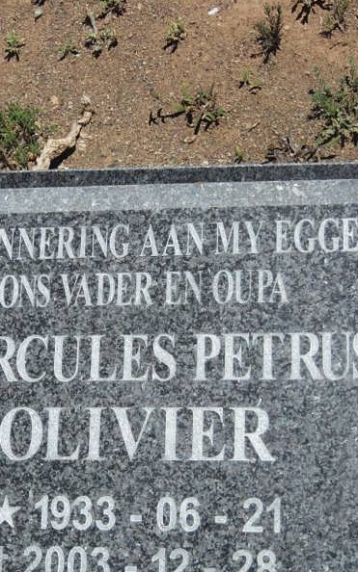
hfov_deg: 17.4
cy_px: 335
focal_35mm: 75
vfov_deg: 27.5
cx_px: 170
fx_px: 1171
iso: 80
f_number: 8.2
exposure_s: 1/350
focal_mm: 6.3
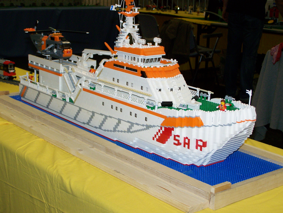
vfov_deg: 22.0
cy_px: 106
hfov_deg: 29.0
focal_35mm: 67
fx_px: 548
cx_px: 142
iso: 160
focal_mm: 11.1
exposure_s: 1/80
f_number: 3.2
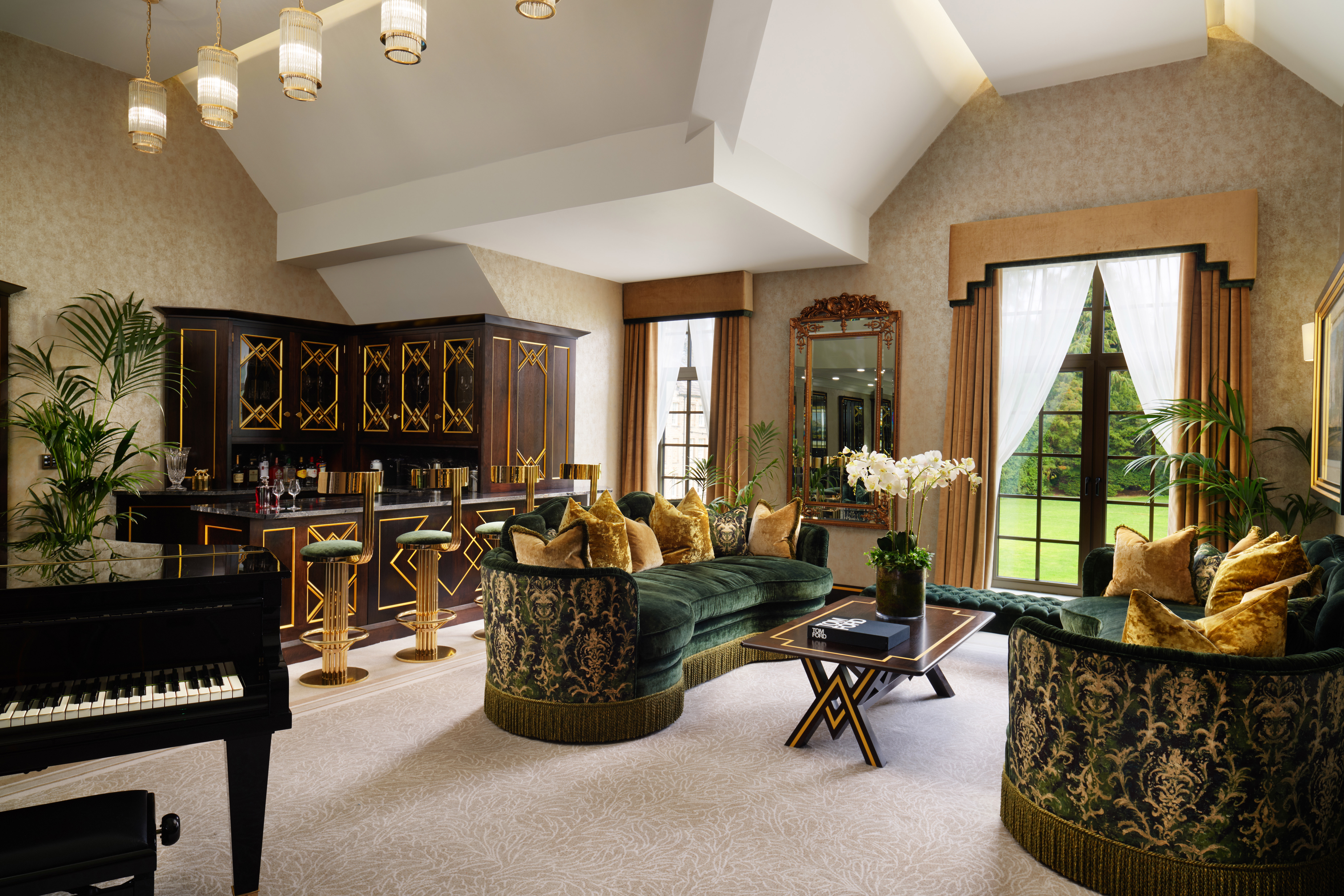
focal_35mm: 21
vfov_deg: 59.5
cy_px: 448
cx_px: 672
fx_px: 784
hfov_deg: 81.2
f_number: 16
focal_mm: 21
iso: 250
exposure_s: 1/250
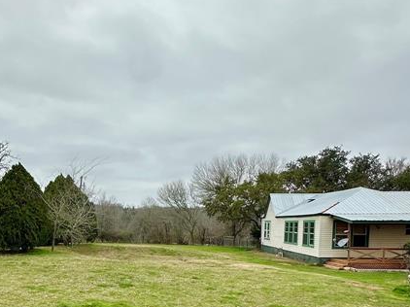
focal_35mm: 34
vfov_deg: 39.5
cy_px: 259
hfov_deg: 52.9
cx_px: 135
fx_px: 402
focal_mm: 2.22
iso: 50
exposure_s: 1/1453
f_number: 2.2
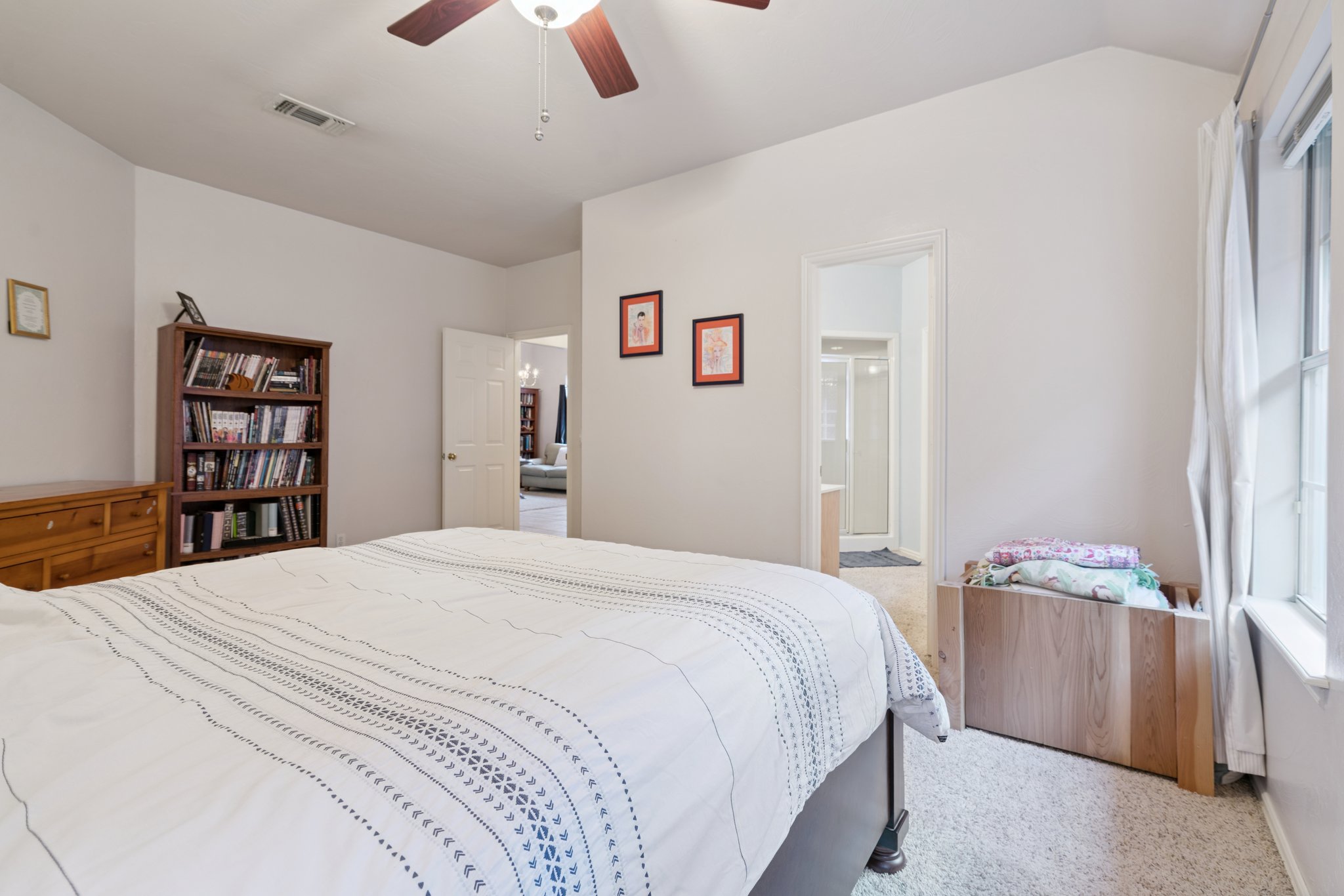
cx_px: 672
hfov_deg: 96.7
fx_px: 597
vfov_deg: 73.8
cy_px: 448
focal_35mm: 16
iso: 200
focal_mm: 16
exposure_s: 1/6
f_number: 7.1
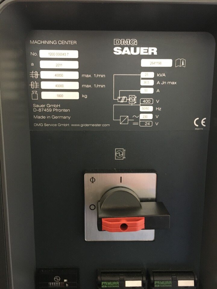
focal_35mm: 29
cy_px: 144
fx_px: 242
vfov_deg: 61.7
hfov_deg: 48.2
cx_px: 108
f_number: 2.2
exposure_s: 1/17
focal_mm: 4.15
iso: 400
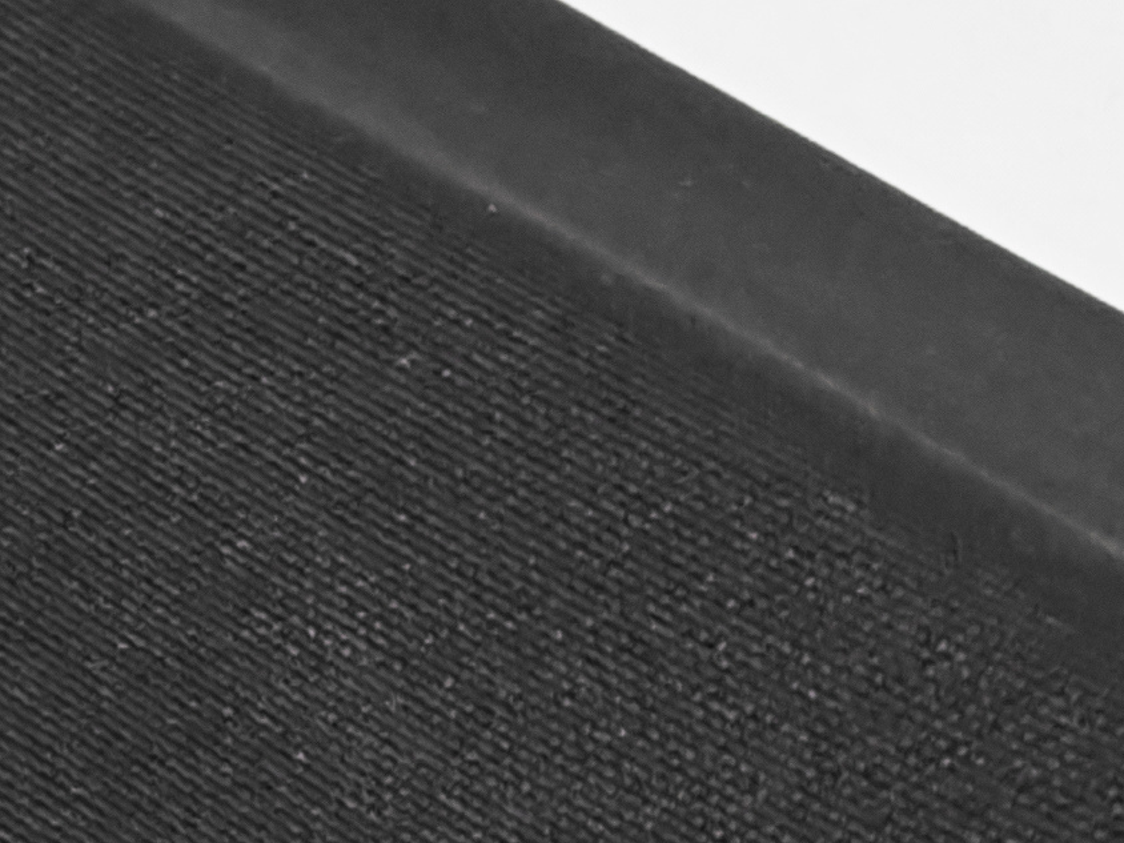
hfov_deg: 18.0
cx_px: 735
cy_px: 1241
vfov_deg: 12.9
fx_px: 3539
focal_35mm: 109
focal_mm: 2.59
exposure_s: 1/50
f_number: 2.2
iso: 94
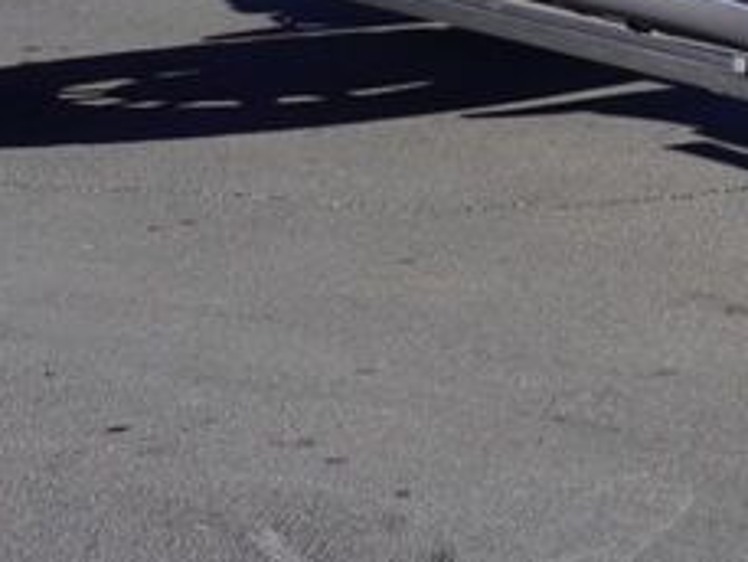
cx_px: 983
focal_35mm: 161
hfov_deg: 11.9
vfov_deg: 9.1
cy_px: -180
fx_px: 3484
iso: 100
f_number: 9
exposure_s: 1/125
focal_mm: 25
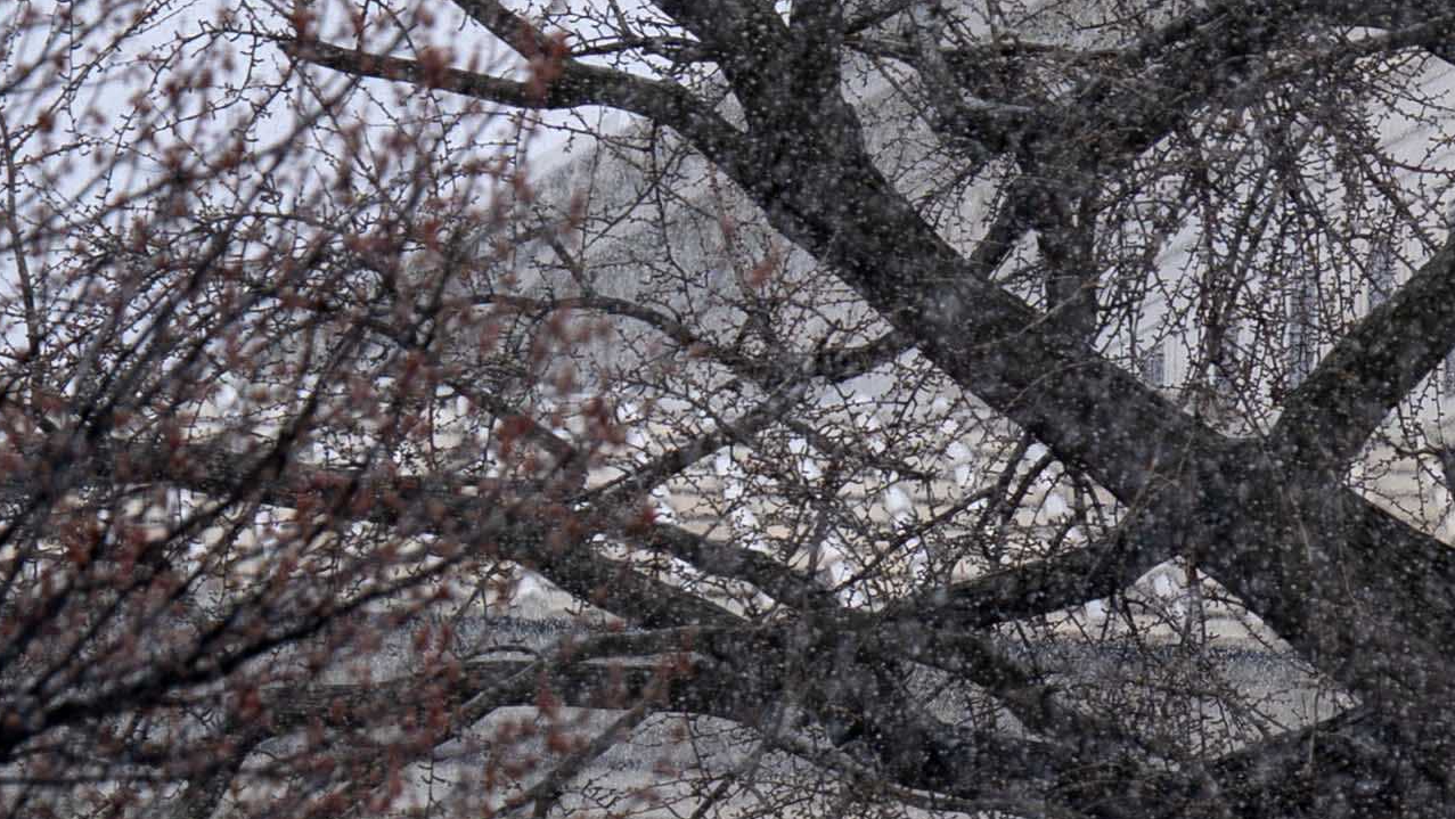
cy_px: 999
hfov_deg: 2.7
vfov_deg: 1.5
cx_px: 3333
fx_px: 30949
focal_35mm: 802
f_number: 2.8
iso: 100
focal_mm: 163
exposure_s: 1/400
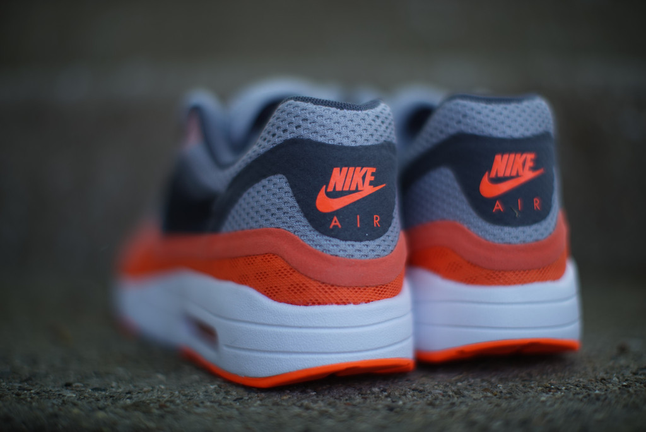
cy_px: 216
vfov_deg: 27.0
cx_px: 323
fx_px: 898
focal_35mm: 50
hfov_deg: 39.6
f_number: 1.3
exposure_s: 1/500
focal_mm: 50
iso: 50
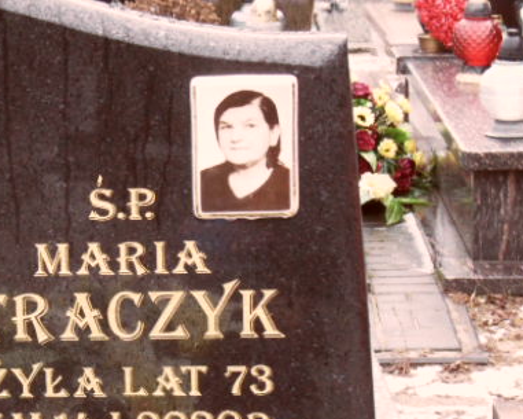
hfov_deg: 14.4
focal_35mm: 131
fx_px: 2028
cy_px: 396
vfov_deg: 11.7
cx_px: -18
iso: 200
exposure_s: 1/45
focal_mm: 8.2
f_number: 3.8
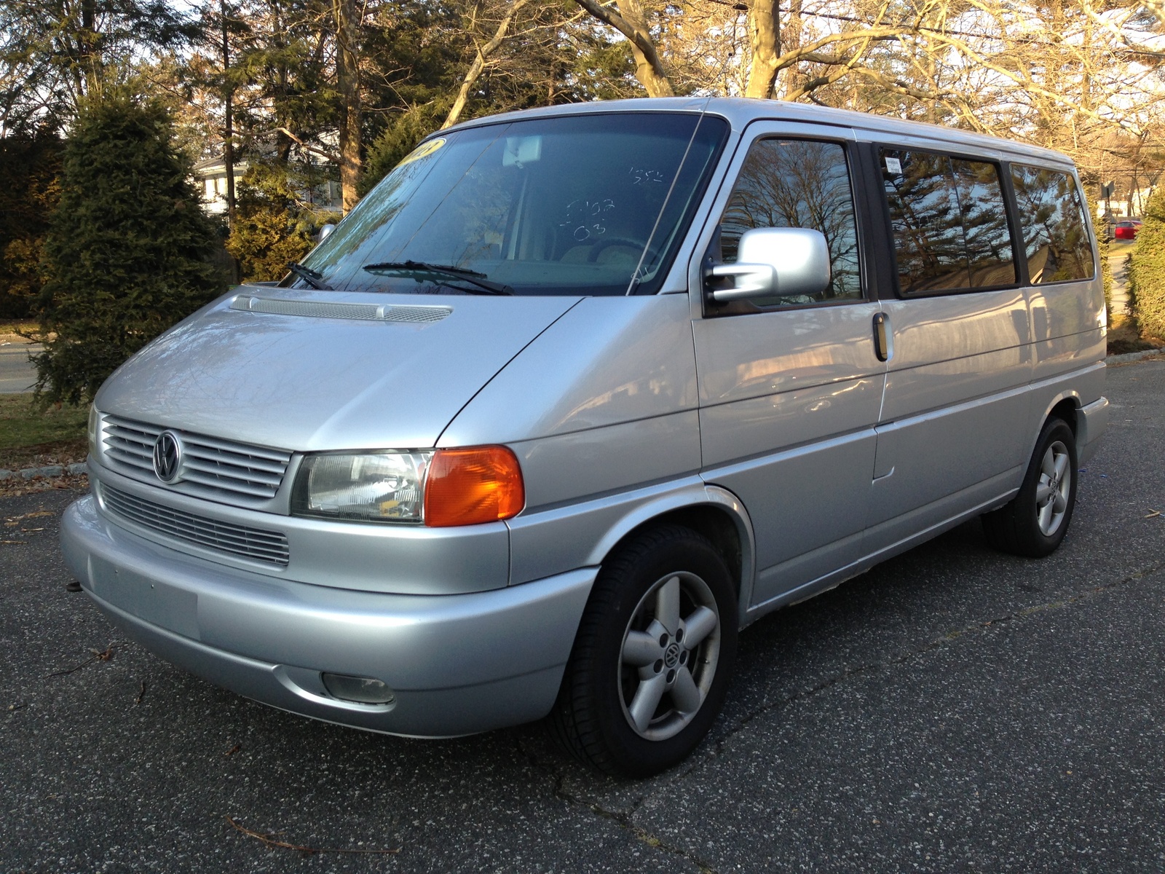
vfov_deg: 42.9
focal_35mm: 33
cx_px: 582
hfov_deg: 55.4
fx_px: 1111
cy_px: 437
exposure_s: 1/184
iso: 50
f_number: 2.4
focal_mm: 4.13
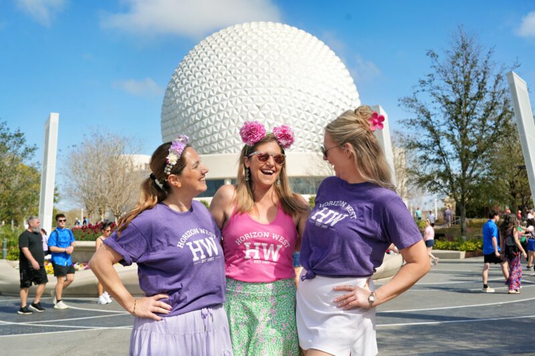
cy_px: 178
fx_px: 639
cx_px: 268
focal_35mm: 43
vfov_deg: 31.2
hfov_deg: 45.4
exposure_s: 1/200
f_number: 8
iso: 100
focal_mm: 43
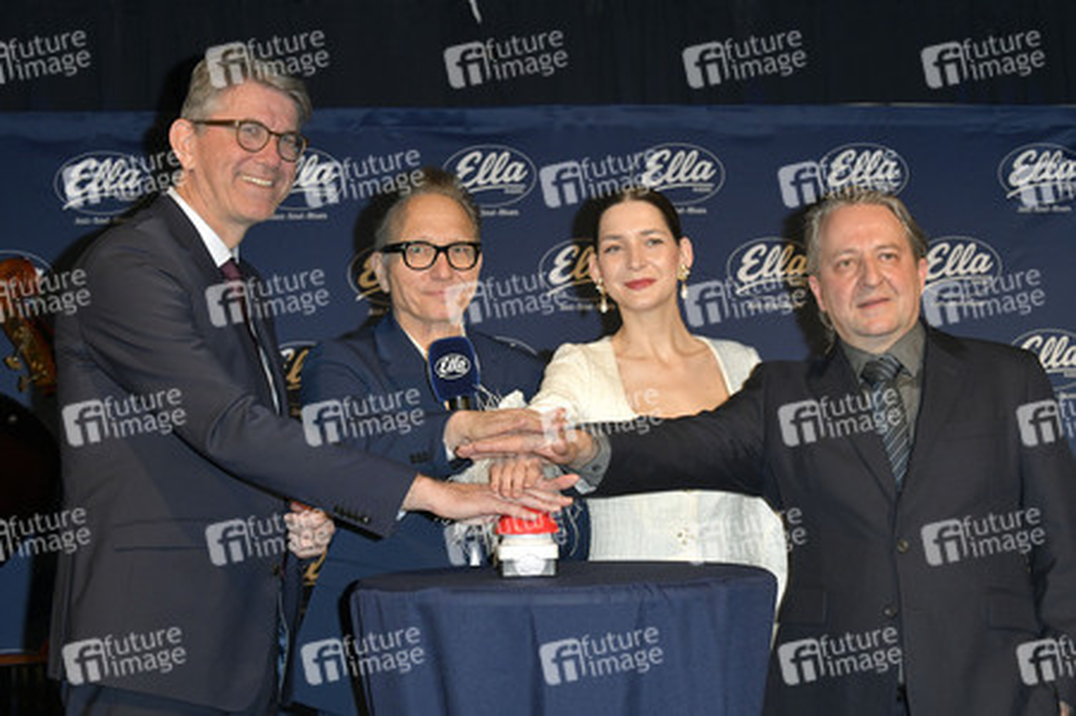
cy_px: 358
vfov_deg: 19.4
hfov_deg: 28.9
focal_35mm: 70
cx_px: 538
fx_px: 2091
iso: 2000
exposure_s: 1/200
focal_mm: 70
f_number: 6.3
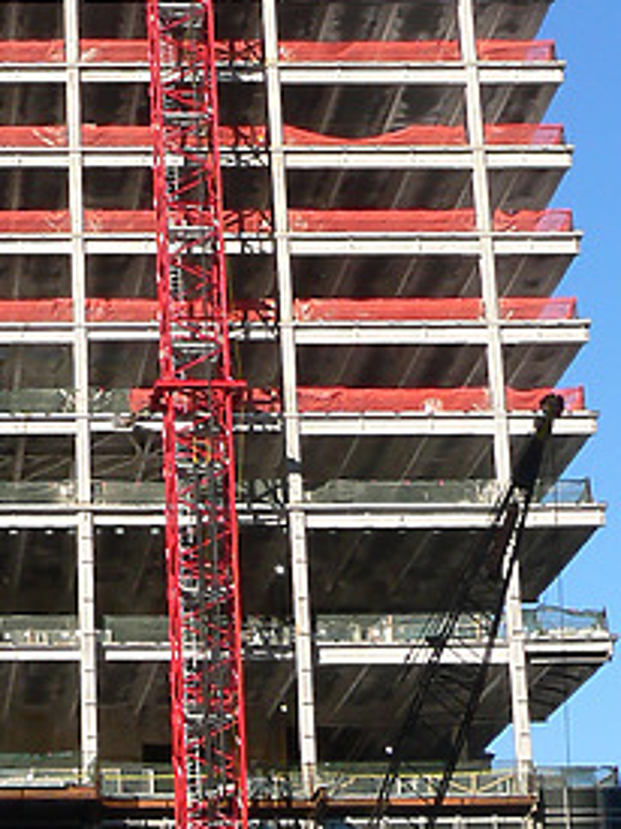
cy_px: 112
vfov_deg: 16.5
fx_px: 2825
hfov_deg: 12.2
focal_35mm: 118
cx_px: -140
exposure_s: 1/500
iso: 80
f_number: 4.6
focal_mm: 6
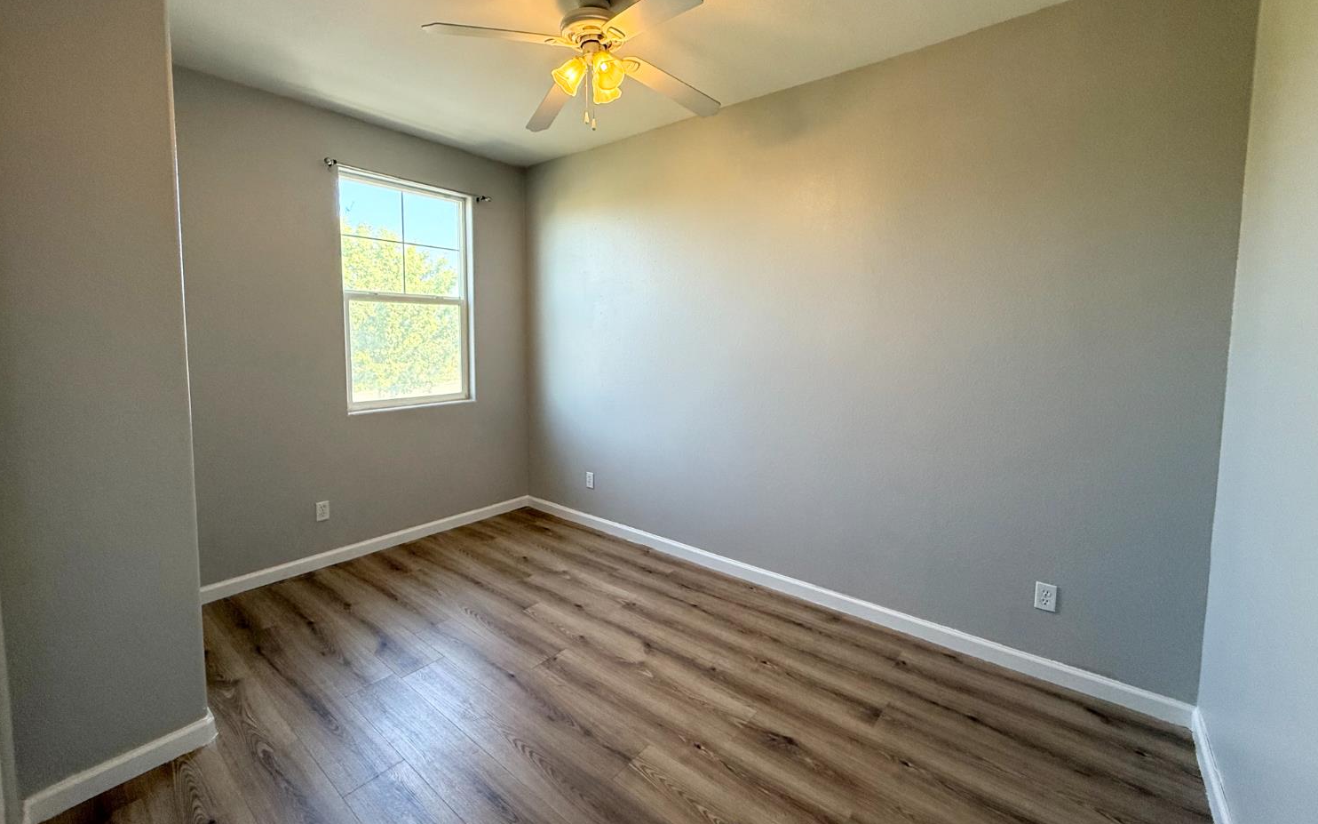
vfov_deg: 74.6
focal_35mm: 15
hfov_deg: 101.5
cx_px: 655
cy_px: 375
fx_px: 539
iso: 160
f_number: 2.2
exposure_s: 1/120
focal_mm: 2.22
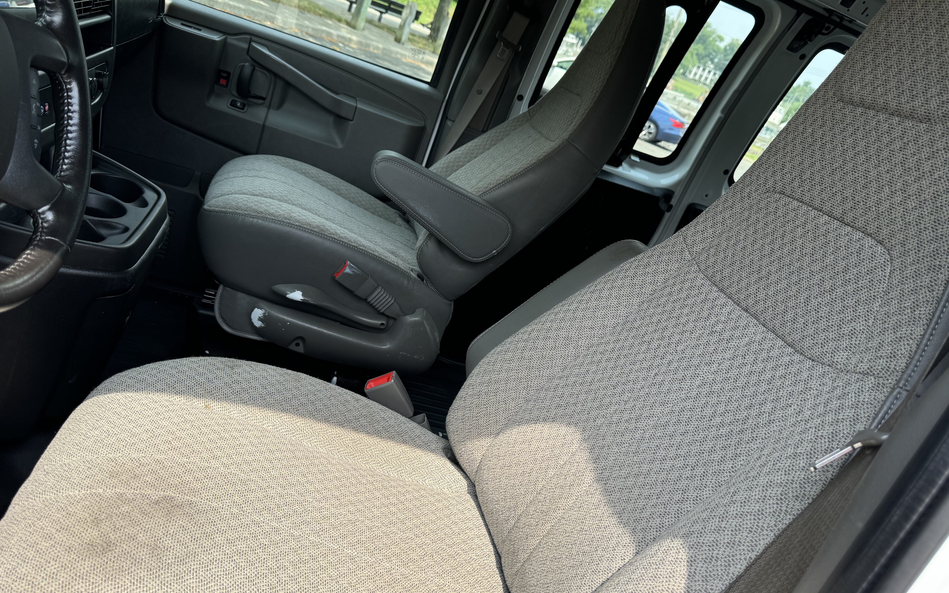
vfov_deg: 47.6
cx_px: 481
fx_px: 672
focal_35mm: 26
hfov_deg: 70.4
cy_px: 280
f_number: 1.78
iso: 80
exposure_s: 1/900
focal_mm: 6.76
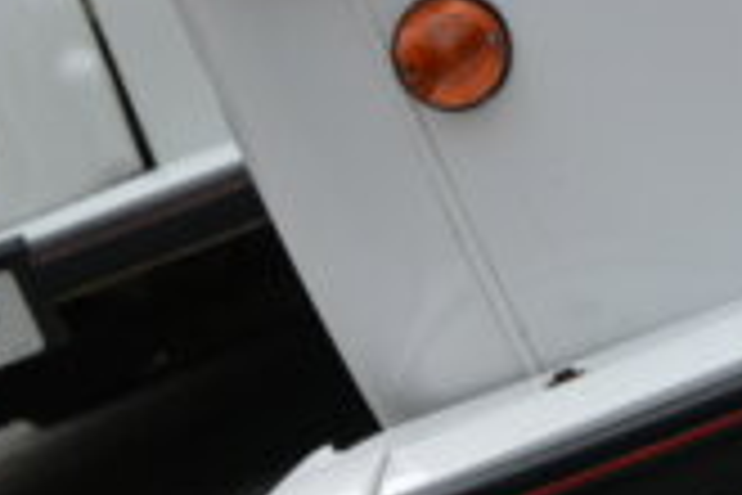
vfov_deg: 3.6
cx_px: 351
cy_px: -310
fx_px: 7852
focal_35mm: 381
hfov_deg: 5.4
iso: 160
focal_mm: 70
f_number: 8
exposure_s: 1/250
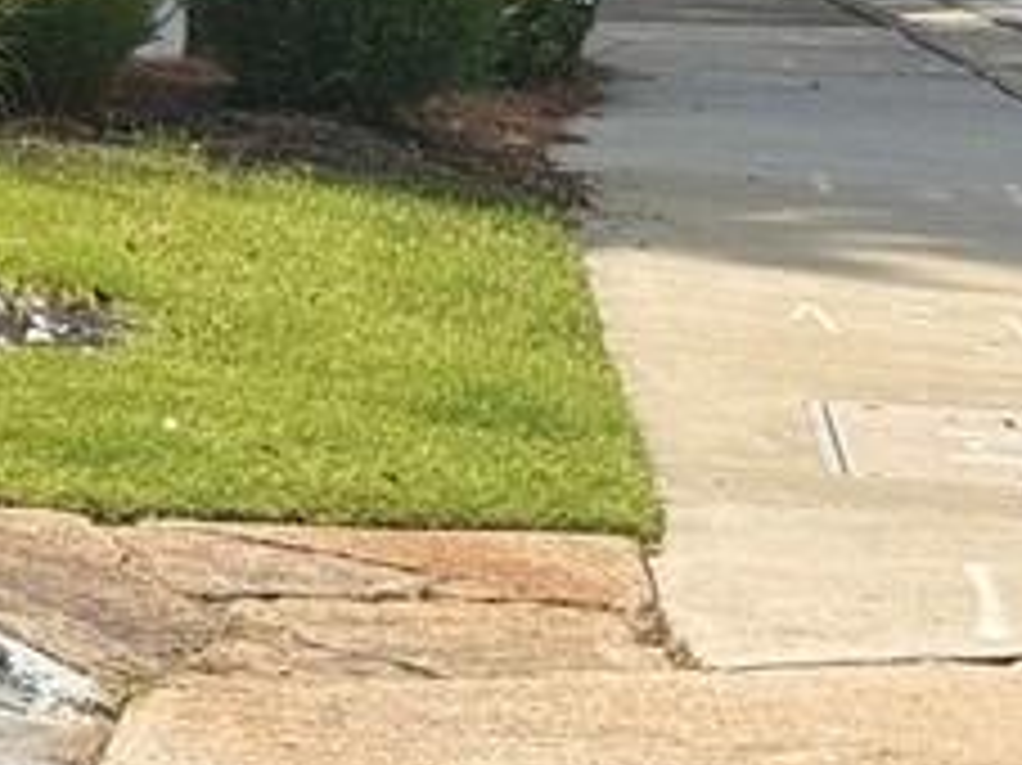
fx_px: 6403
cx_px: -1126
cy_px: -644
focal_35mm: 217
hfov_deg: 8.6
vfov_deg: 6.7
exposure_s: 1/2331
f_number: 1.78
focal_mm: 6.76
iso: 64
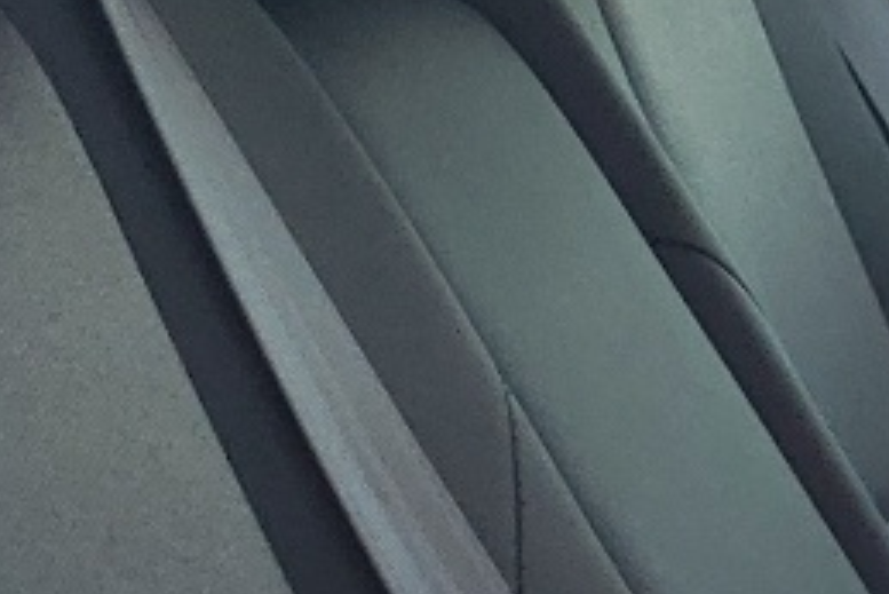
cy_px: 1253
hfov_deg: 11.0
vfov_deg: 7.8
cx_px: 1895
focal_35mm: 167
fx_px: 4126
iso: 50
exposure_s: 1/135
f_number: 1.5
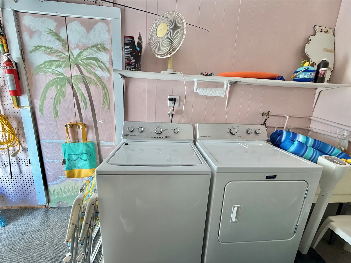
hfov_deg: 102.1
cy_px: 132
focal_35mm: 14
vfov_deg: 85.7
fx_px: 142
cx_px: 176
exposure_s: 1/120
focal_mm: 2.22
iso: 320
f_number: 2.2
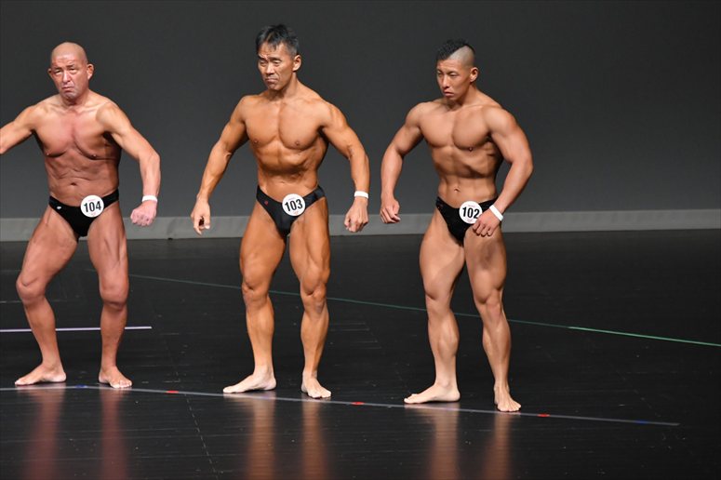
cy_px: 240
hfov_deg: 6.5
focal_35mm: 315
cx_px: 360
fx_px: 6306
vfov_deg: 4.4
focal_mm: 210
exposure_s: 1/400
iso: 4000
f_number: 5.6
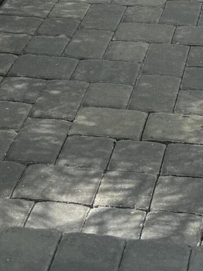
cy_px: -223
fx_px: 813
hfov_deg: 14.1
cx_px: 178
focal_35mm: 104
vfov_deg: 15.9
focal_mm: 5.96
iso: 50
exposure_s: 1/2062
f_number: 1.6
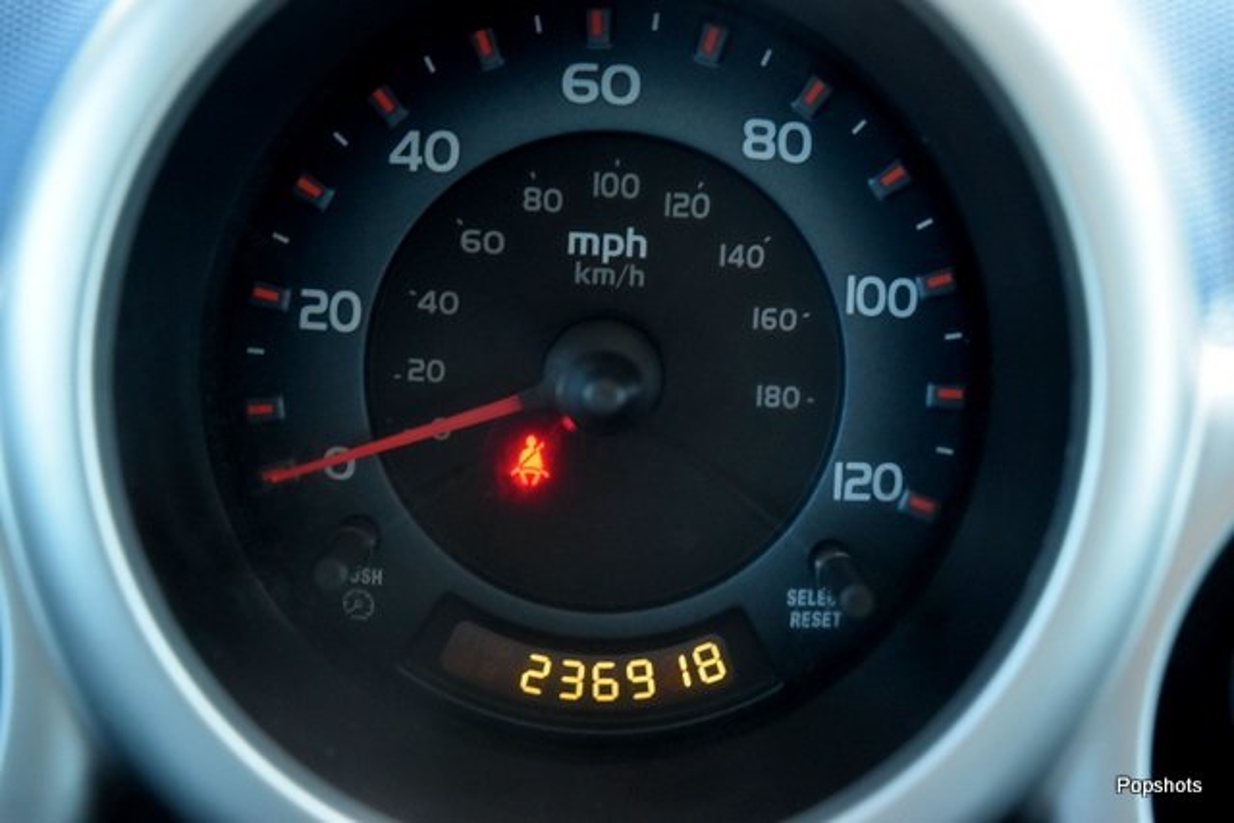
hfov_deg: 27.0
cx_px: 617
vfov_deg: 18.2
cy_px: 412
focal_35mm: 75
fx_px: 2571
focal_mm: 50
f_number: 4.5
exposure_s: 1/60
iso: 1600
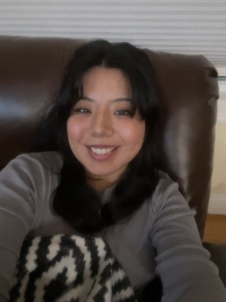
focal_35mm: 23
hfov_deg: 58.9
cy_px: 151
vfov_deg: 73.9
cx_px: 113
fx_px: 200
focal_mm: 2.71
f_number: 2.2
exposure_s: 1/15
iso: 1600
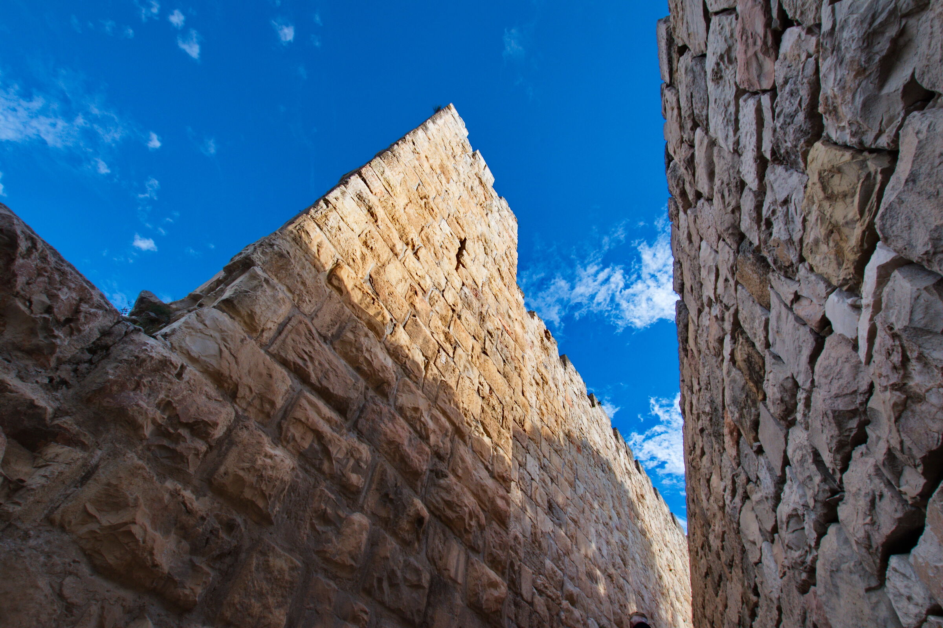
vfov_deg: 77.3
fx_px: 393
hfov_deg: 100.4
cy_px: 314
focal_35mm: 15
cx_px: 472
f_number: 22
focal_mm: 10
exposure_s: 1/30
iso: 200
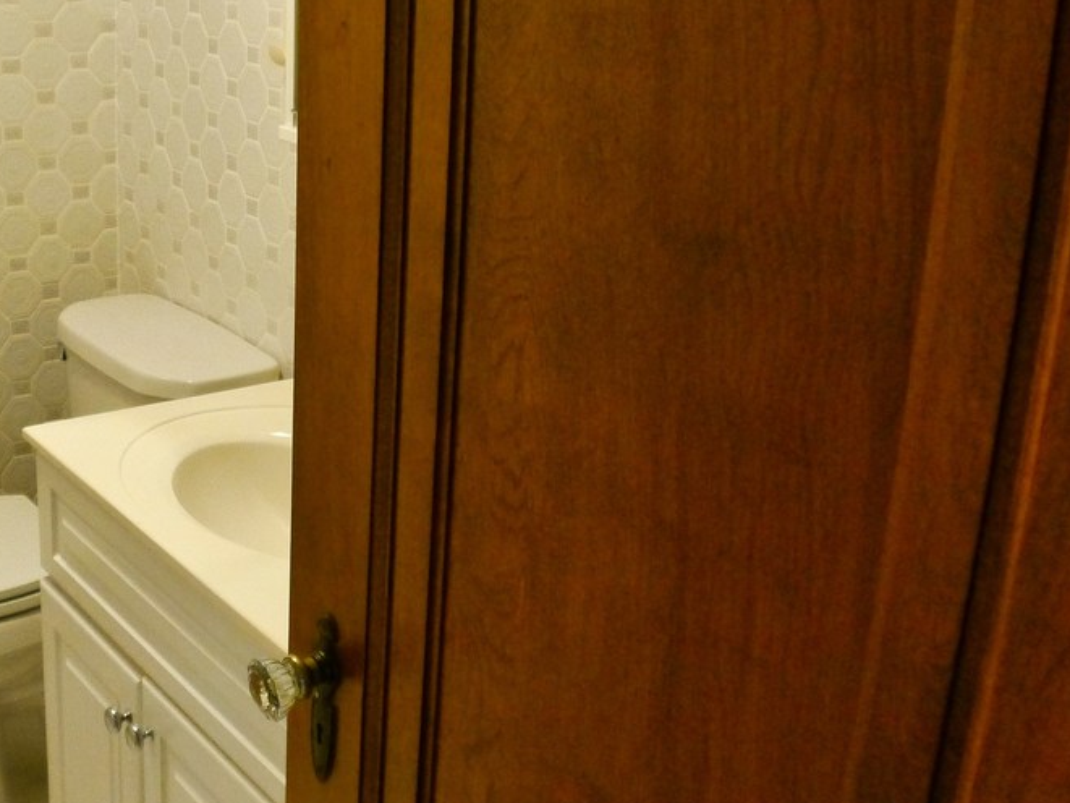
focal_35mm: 61
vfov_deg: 24.0
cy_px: 355
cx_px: 196
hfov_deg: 30.8
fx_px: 1886
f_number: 3.5
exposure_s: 1/60
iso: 1250
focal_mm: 14
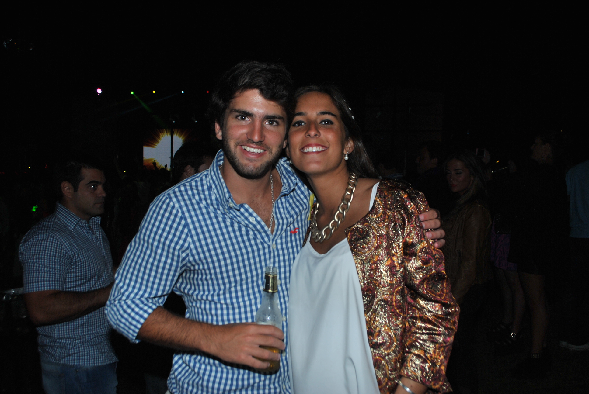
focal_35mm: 33
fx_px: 541
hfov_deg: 57.2
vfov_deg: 40.1
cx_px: 294
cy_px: 197
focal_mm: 22
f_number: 5.6
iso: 100
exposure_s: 1/125
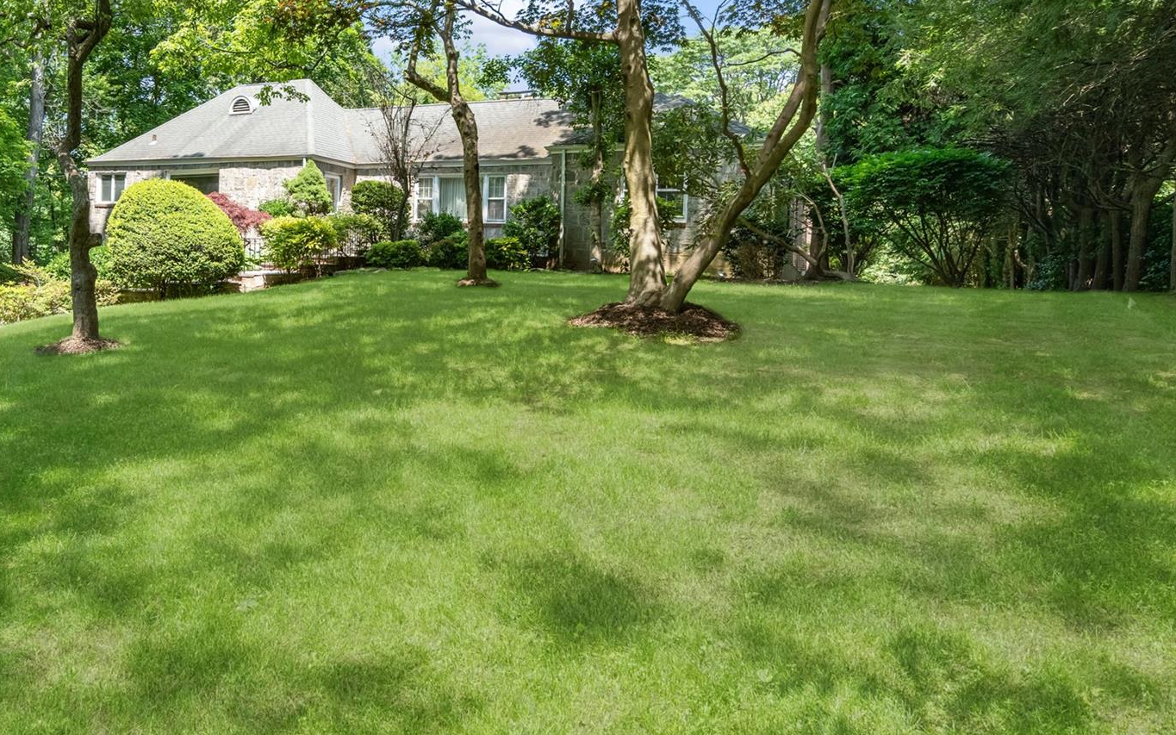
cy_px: 214
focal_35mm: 26
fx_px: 833
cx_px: 357
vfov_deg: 46.4
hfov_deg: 67.7
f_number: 5.6
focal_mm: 17
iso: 500
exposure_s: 1/640
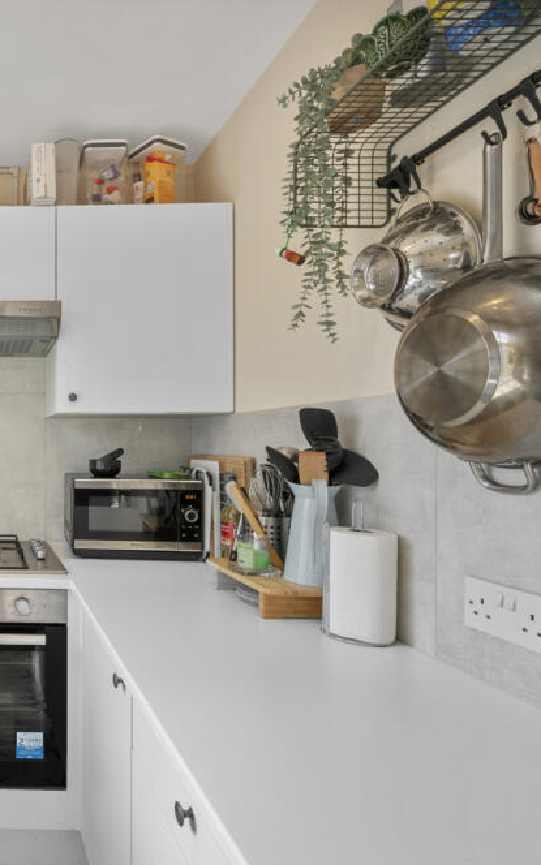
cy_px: 442
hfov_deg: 44.0
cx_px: -38
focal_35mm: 22
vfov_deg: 79.6
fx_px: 519
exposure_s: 1/10
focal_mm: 14
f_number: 16
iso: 200
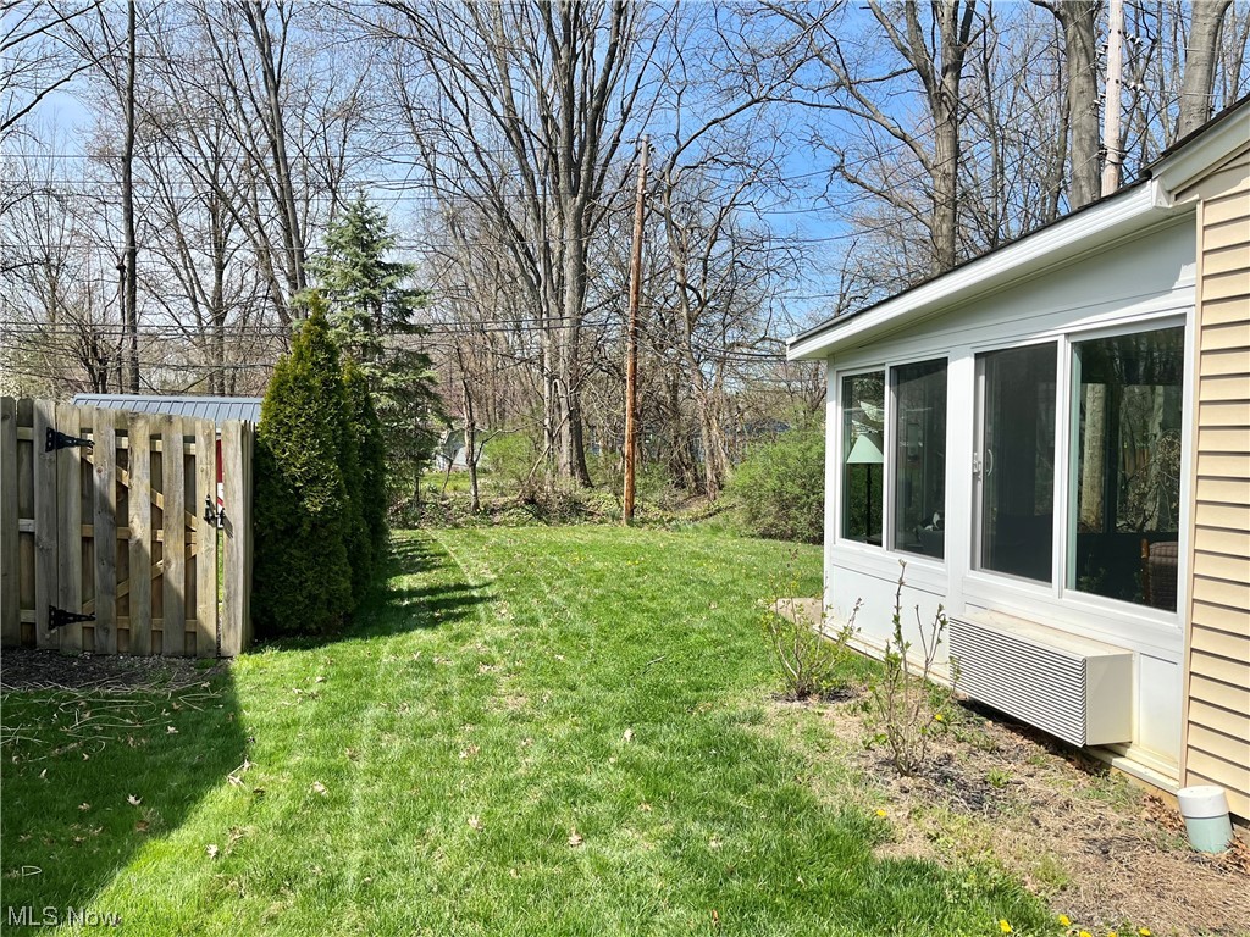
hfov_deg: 67.3
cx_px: 625
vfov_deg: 53.1
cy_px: 468
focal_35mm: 26
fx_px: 939
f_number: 1.6
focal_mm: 5.1
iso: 50
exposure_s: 1/2513
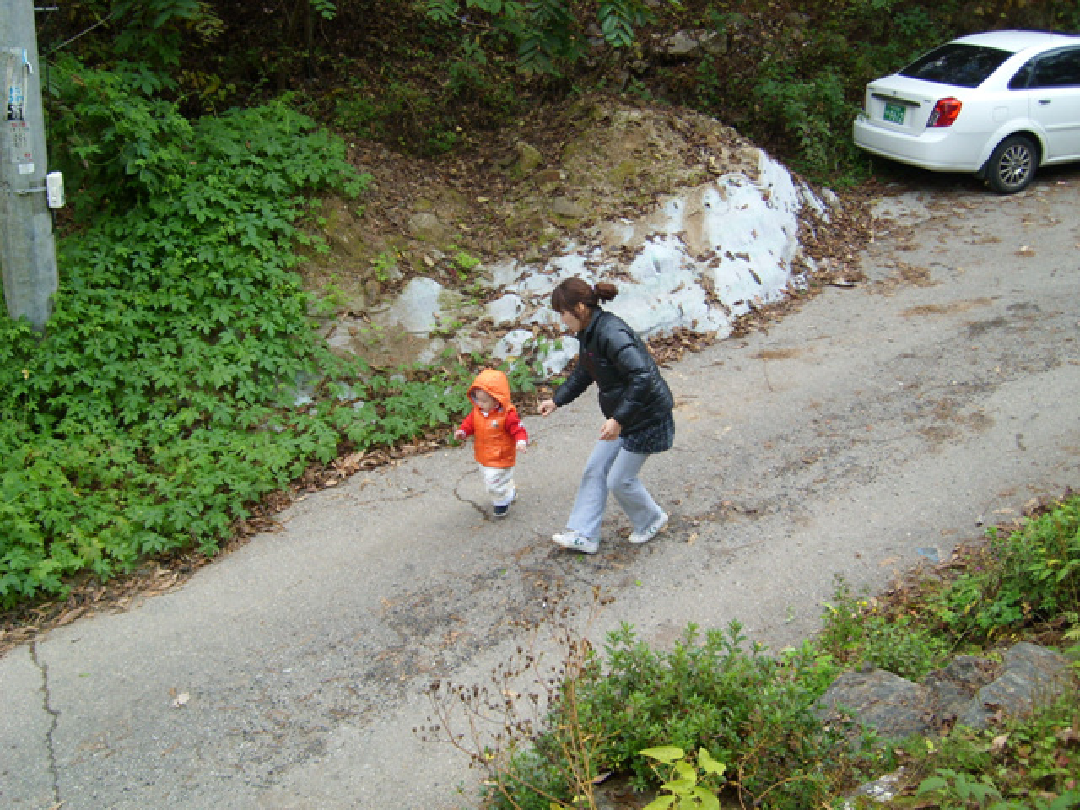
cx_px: 540
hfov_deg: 52.6
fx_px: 1092
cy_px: 405
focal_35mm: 35
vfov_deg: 40.7
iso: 50
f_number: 2.8
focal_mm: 5.8
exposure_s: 1/239
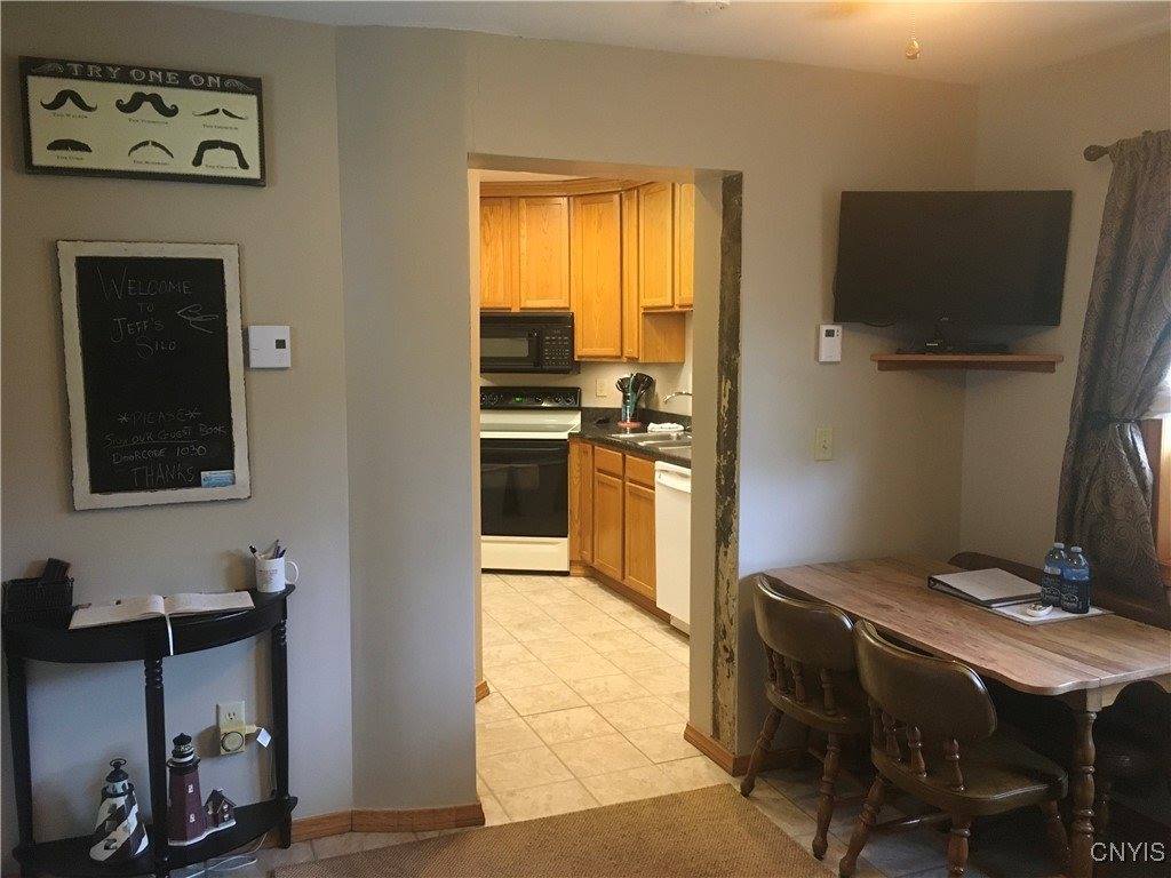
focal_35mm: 29
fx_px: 981
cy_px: 439
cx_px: 586
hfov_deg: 61.7
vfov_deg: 48.2
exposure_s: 1/30
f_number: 2.2
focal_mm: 4.15
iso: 200
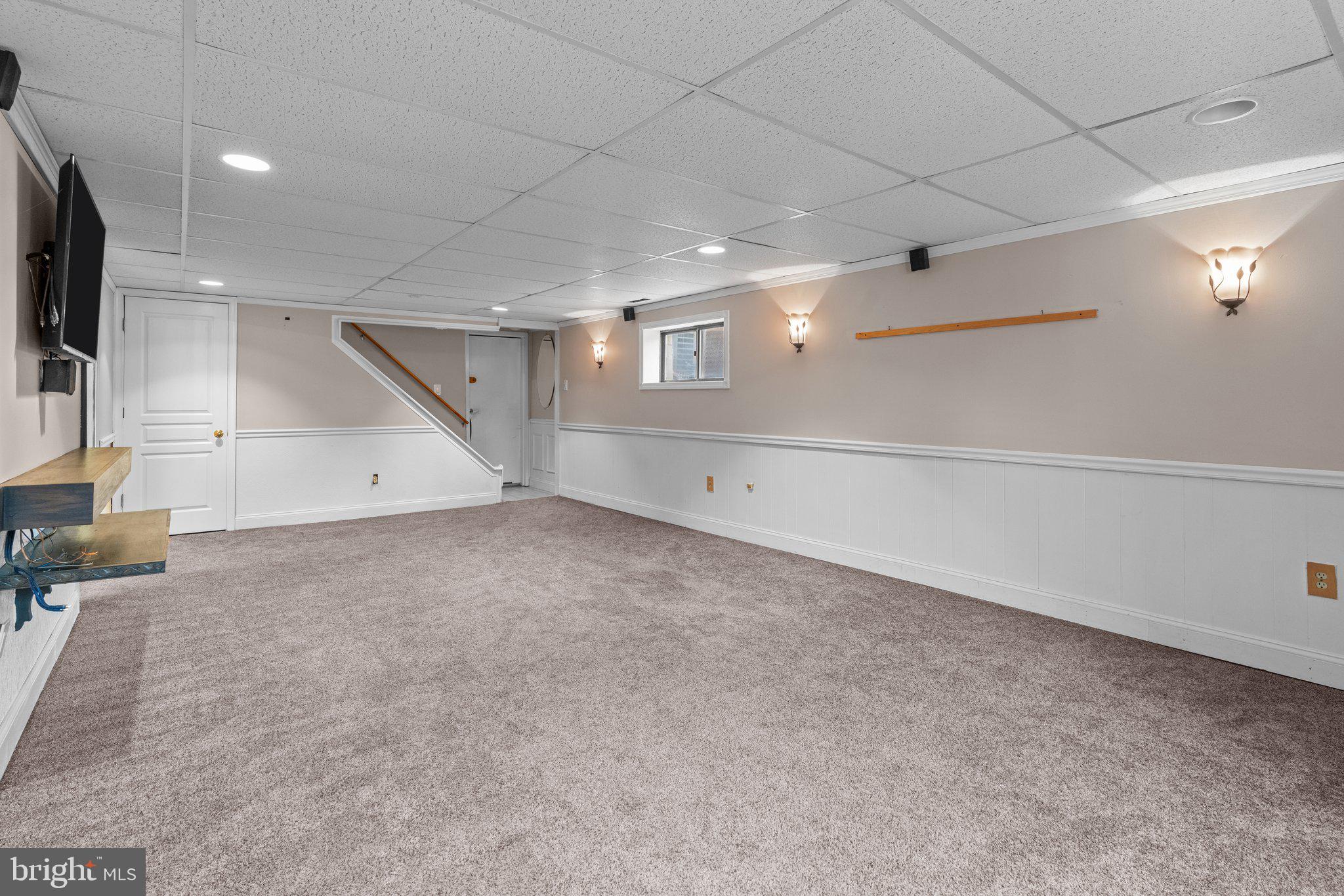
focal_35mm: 16
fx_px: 597
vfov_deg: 73.8
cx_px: 672
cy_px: 448
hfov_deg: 96.7
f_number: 8
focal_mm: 16
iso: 1600
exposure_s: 1/2.5
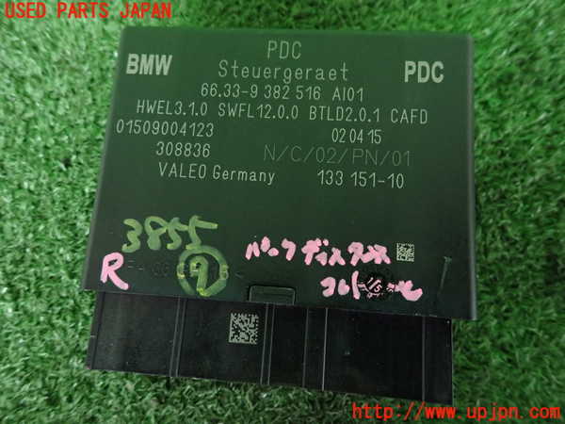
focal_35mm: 25
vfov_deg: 54.9
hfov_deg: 69.4
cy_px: 212
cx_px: 282
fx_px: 408
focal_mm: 4.5
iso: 800
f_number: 2
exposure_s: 1/30
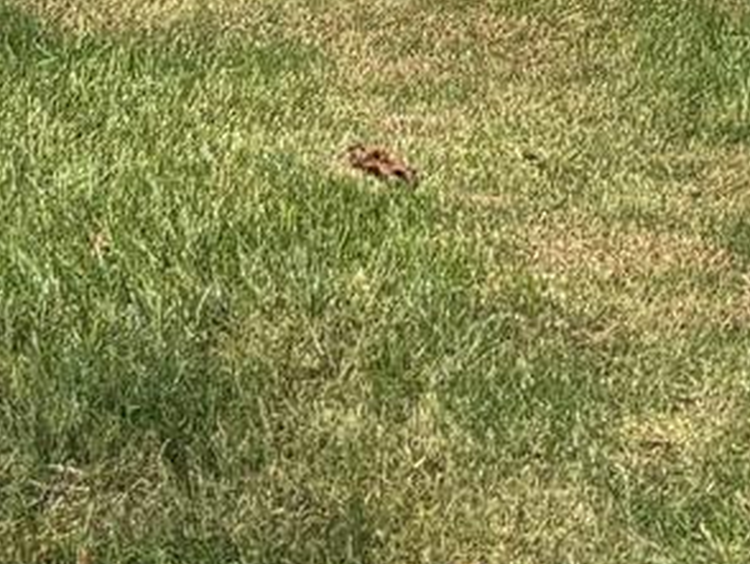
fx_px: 3925
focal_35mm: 181
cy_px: -990
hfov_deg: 10.9
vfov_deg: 7.4
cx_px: 446
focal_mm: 5.96
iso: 50
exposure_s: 1/3413
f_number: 1.6
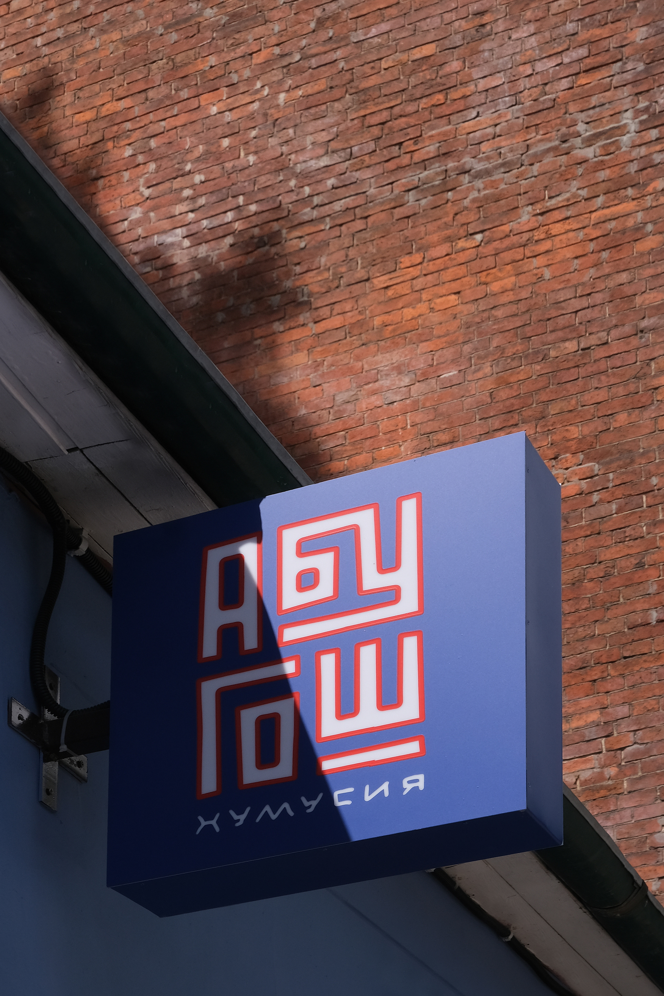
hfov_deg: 28.6
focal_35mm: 47
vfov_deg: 41.9
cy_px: 498
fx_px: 1300
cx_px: 332
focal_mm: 31.5
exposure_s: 1/250
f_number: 13
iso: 200
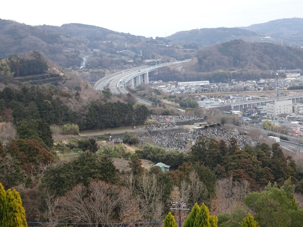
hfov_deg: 29.4
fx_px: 578
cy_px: 114
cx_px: 152
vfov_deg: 22.3
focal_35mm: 66
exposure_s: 1/160
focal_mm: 11.32
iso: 80
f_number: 4.5
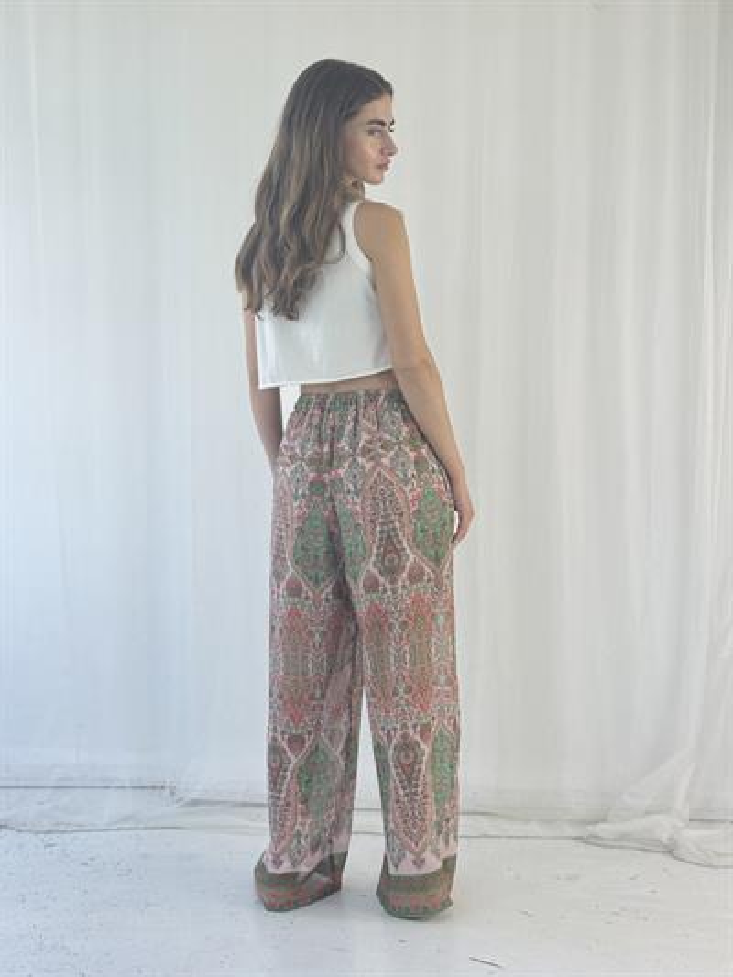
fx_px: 1355
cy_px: 488
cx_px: 366
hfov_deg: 30.3
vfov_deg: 39.6
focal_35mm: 48
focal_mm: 6.76
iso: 50
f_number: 1.78
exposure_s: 1/152
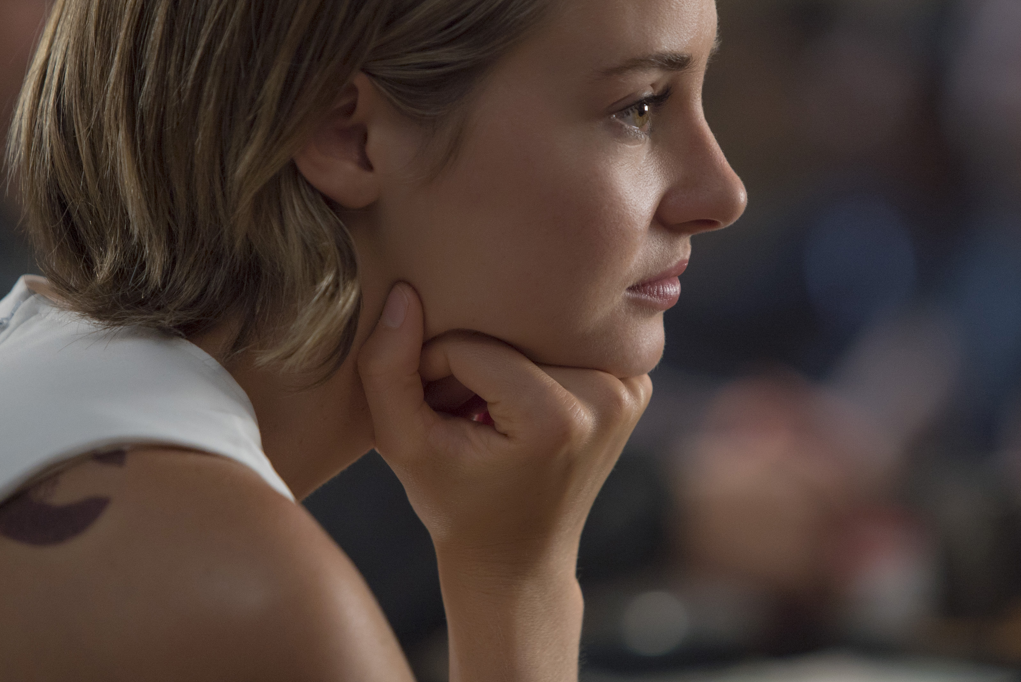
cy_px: 265
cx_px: 536
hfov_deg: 7.8
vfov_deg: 5.2
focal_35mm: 265
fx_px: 7519
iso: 1250
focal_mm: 200
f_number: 9.9
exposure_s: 1/160
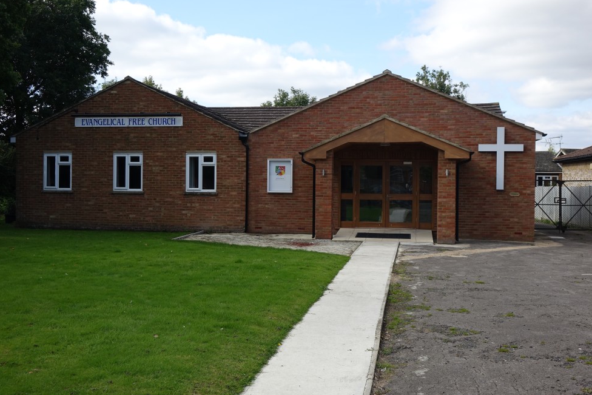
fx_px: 674
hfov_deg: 47.4
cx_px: 290
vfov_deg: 32.6
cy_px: 197
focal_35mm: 41
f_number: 4
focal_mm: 14.53
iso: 125
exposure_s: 1/500
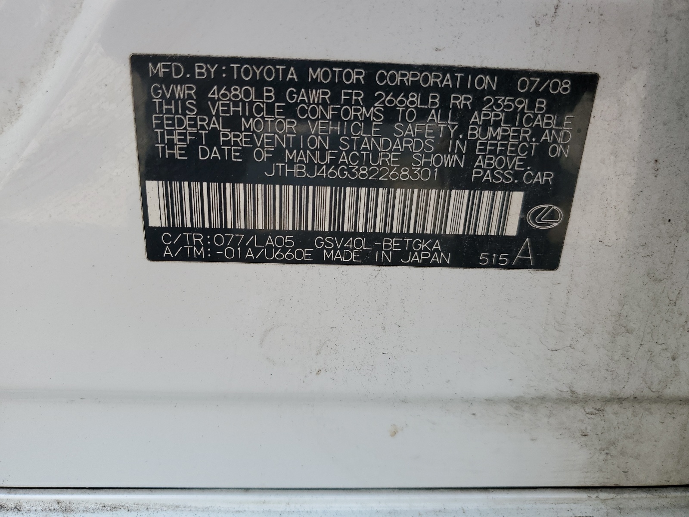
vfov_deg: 53.1
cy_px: 258
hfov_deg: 67.3
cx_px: 344
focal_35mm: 26
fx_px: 518
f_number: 1.5
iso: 50
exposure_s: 1/625
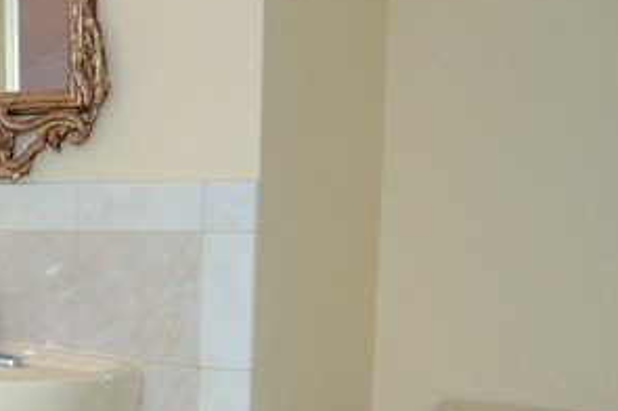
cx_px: -272
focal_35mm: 73
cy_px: 316
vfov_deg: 18.5
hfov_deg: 23.1
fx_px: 1252
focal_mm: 14
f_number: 2.5
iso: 400
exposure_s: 1/60
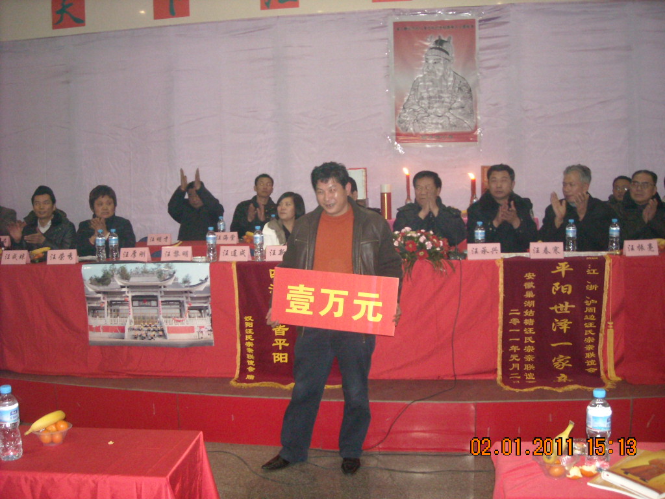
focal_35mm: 35
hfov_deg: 52.6
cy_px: 250
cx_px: 332
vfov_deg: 40.7
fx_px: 672
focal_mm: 5.7
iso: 565
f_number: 2.8
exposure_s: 1/60
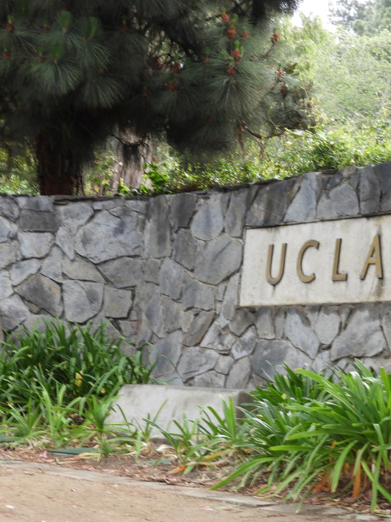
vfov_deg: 18.4
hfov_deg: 13.7
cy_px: 261
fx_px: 1612
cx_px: 324
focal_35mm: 107
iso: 140
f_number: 4.5
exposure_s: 1/60
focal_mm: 14.3
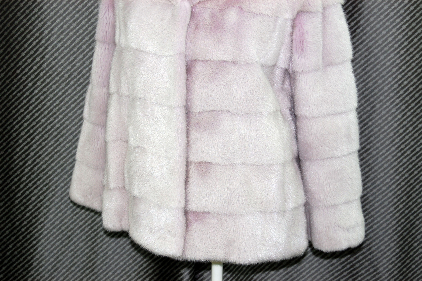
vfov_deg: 19.7
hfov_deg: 29.3
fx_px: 808
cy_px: 140
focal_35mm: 69
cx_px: 211
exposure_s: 1/60
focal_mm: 46
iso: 400
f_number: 5.3
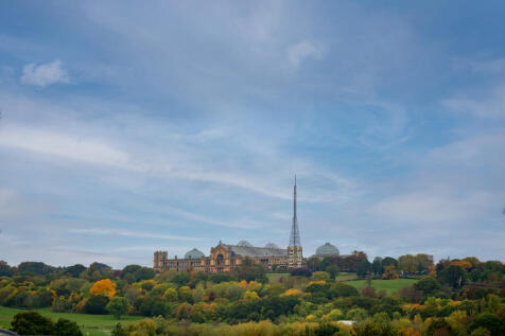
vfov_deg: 19.4
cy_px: 168
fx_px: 982
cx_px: 252
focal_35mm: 70
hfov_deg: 28.9
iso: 100
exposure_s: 1/500
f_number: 2.8
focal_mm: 70
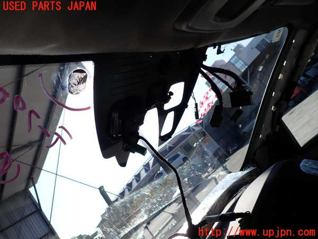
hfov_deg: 69.4
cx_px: 159
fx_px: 230
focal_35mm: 25
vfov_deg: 54.9
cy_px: 120
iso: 100
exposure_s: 1/160
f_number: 8
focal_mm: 4.5
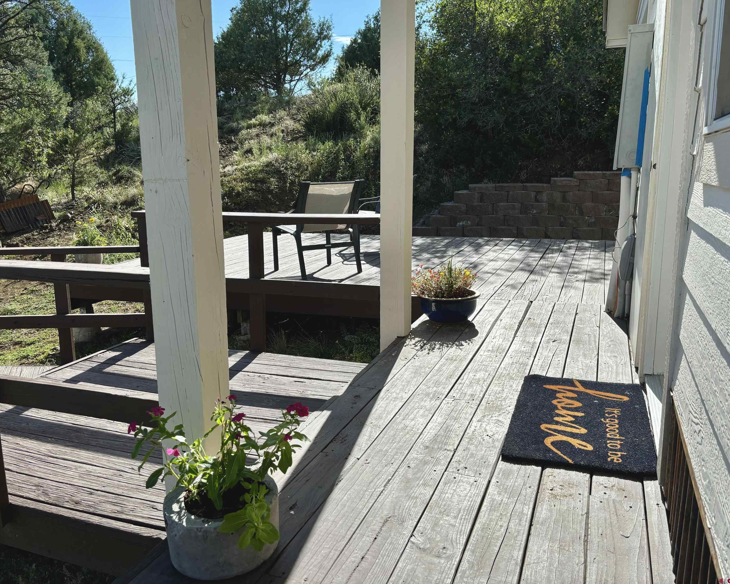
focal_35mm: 28
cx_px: 347
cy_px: 283
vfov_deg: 51.5
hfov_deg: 62.2
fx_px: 605
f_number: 1.6
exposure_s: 1/2778
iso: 50
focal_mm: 5.96
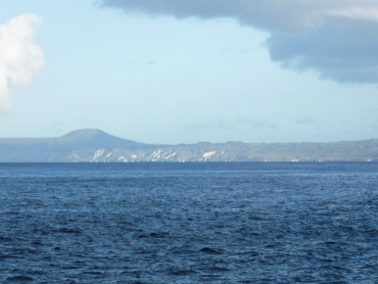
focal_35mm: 212
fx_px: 2316
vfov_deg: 7.0
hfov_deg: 9.3
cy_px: 160
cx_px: 236
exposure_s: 1/250
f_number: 5.9
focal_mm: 26
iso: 100
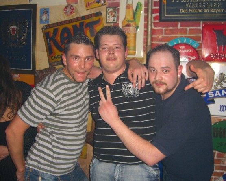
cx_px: 116
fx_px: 268
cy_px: 91
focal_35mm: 40
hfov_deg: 45.8
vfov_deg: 37.3
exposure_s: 1/60
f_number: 2.8
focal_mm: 7.9
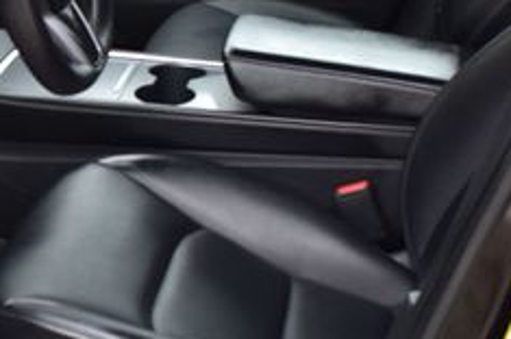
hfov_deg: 20.2
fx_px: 1389
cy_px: 183
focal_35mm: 98
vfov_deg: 13.9
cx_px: -2
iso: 400
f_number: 7.1
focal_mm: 24
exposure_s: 1/40
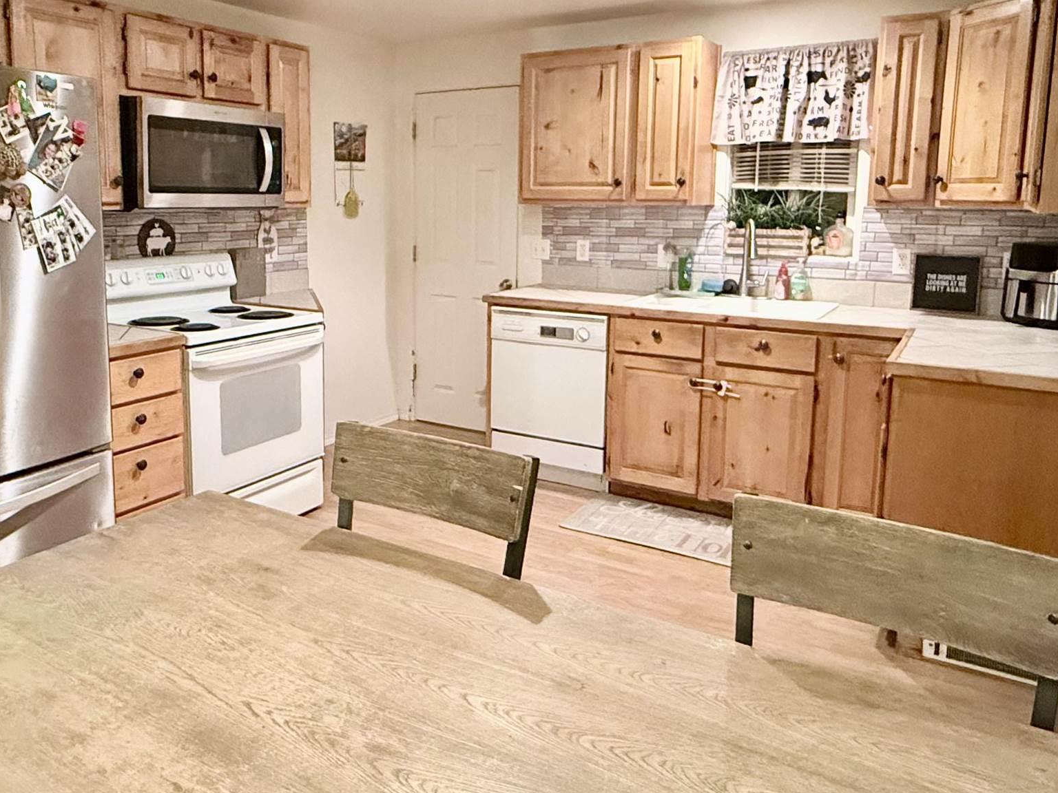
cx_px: 439
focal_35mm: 28
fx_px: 856
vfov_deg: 49.4
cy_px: 308
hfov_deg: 63.0
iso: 1000
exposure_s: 1/60
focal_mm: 2.22
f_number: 2.2
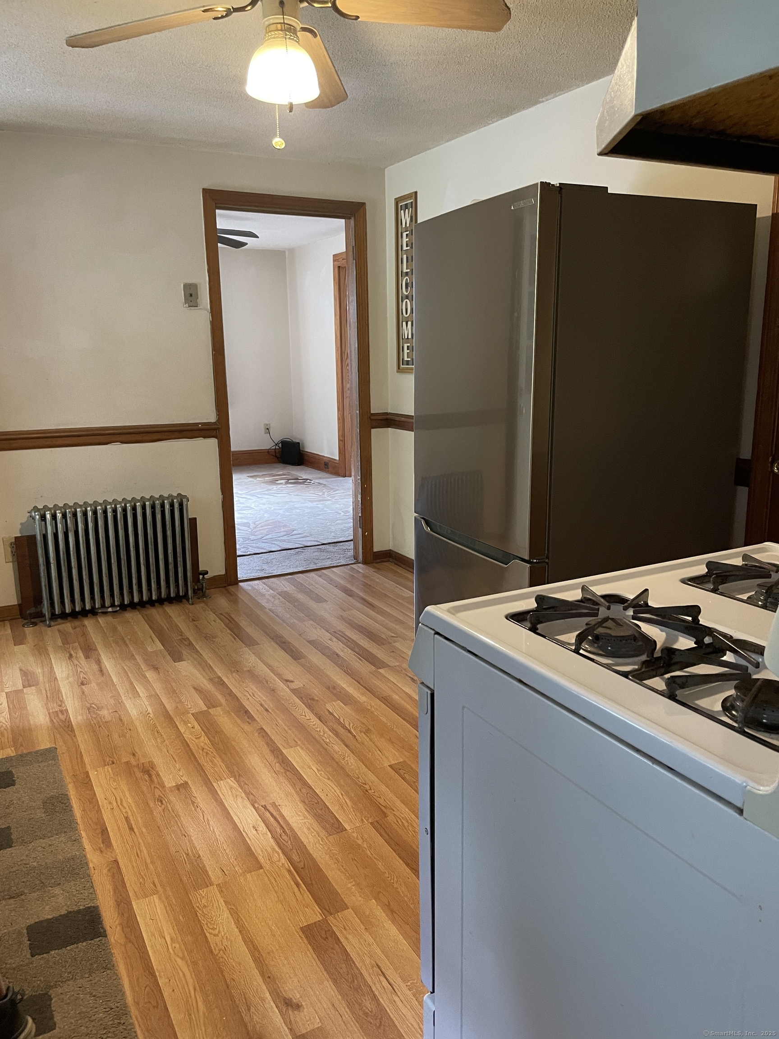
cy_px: 520
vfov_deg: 67.3
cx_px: 390
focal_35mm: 26
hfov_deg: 53.1
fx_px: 780
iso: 320
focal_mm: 4.2
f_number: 1.6
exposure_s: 1/60
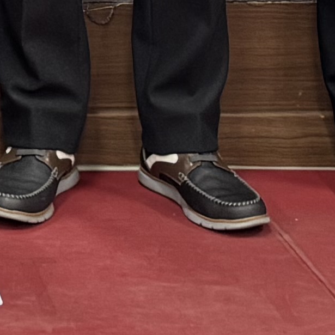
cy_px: -428
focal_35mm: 197
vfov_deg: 8.3
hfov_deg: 8.4
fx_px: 2157
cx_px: -349
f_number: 1.78
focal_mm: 6.76
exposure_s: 1/60
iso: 200
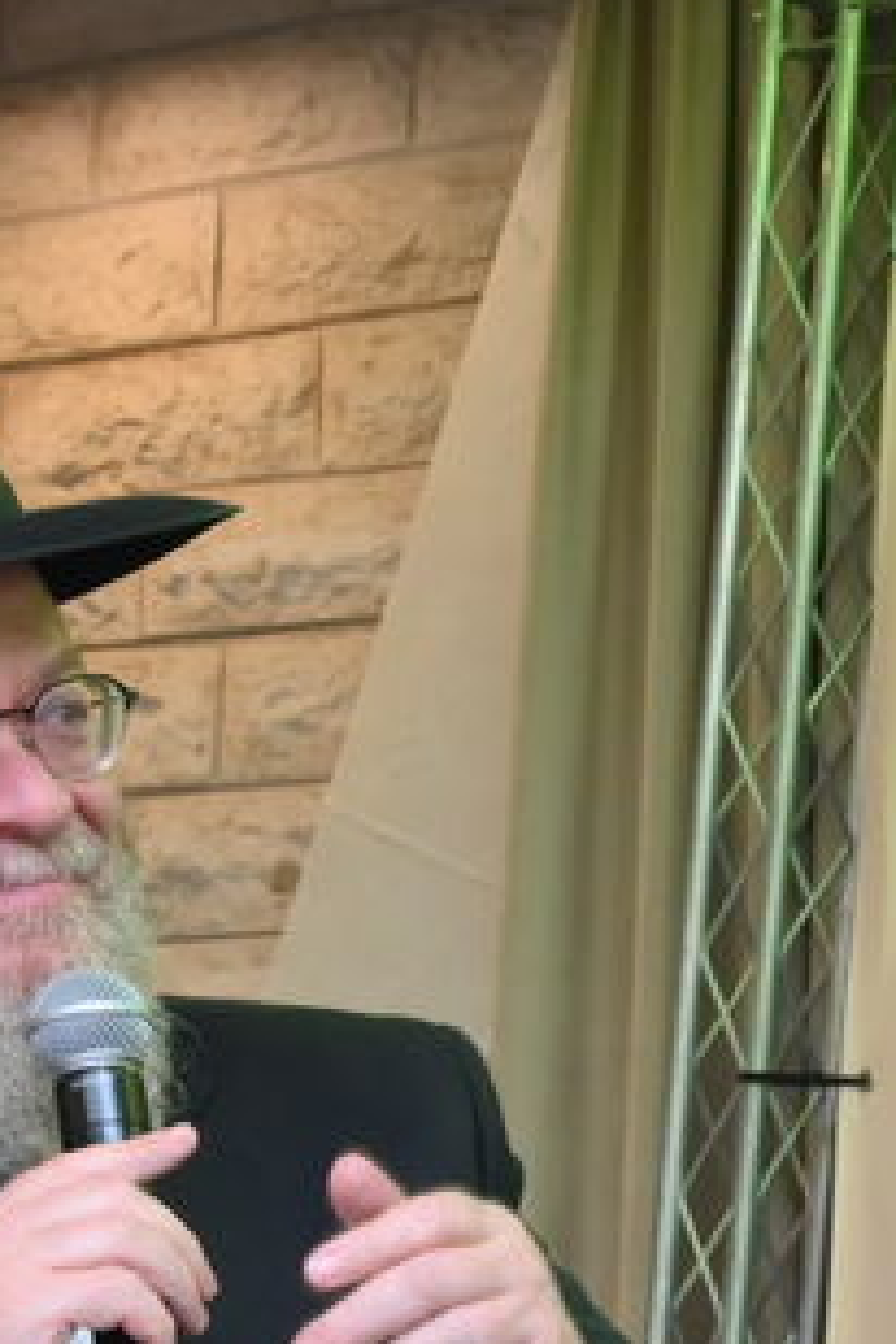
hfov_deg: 8.0
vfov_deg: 12.5
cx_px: 1879
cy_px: 1272
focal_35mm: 163
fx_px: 6085
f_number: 6.3
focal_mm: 36
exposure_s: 1/200
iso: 1600
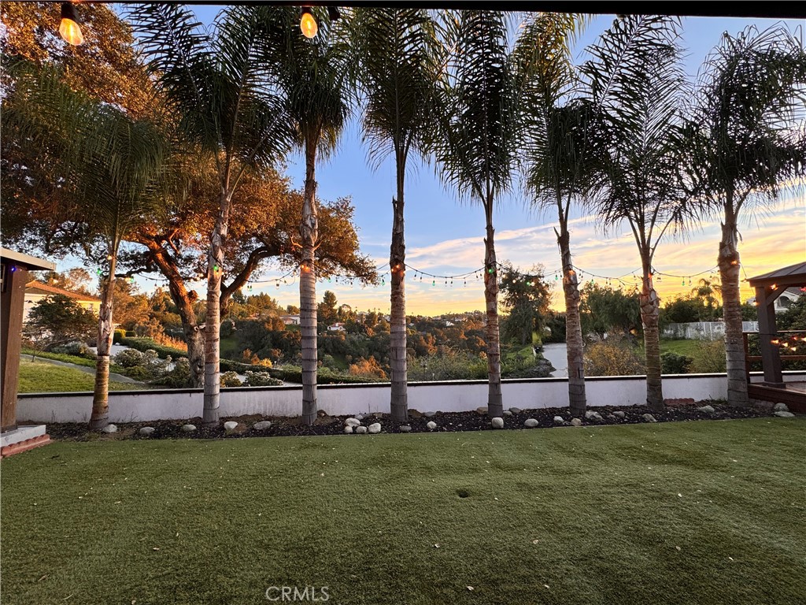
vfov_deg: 85.7
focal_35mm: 14
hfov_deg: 102.1
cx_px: 403
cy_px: 302
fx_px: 326
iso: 40
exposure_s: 1/174
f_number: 2.2
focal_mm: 2.22
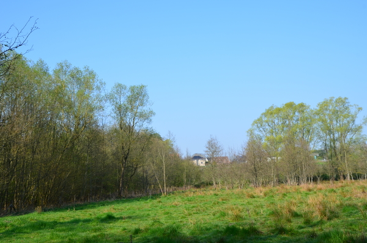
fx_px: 488
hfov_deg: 41.2
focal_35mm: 48
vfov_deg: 27.9
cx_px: 184
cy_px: 122
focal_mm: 32
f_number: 11
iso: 110
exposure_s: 1/125
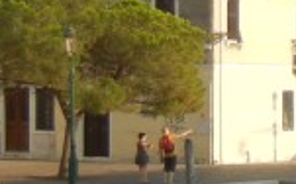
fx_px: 1974
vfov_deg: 5.3
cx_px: 692
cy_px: 131
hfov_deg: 8.0
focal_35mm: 245
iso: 160
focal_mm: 6.2
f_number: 3.6
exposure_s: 1/736
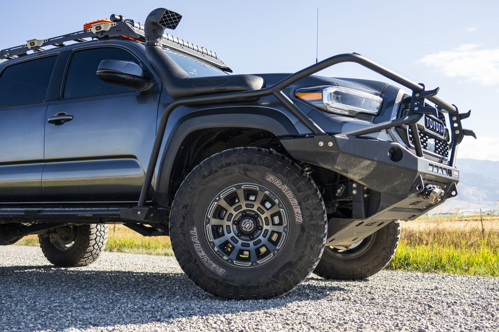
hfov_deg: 46.4
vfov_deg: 31.9
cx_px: 250
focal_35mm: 42
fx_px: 582
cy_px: 166
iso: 400
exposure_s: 1/1250
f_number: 4
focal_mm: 28
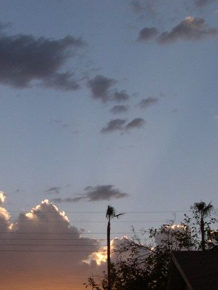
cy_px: 200
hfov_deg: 17.1
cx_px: 65
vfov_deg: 22.6
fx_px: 722
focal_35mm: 86
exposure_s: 1/105
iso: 100
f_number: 7.6
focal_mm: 8
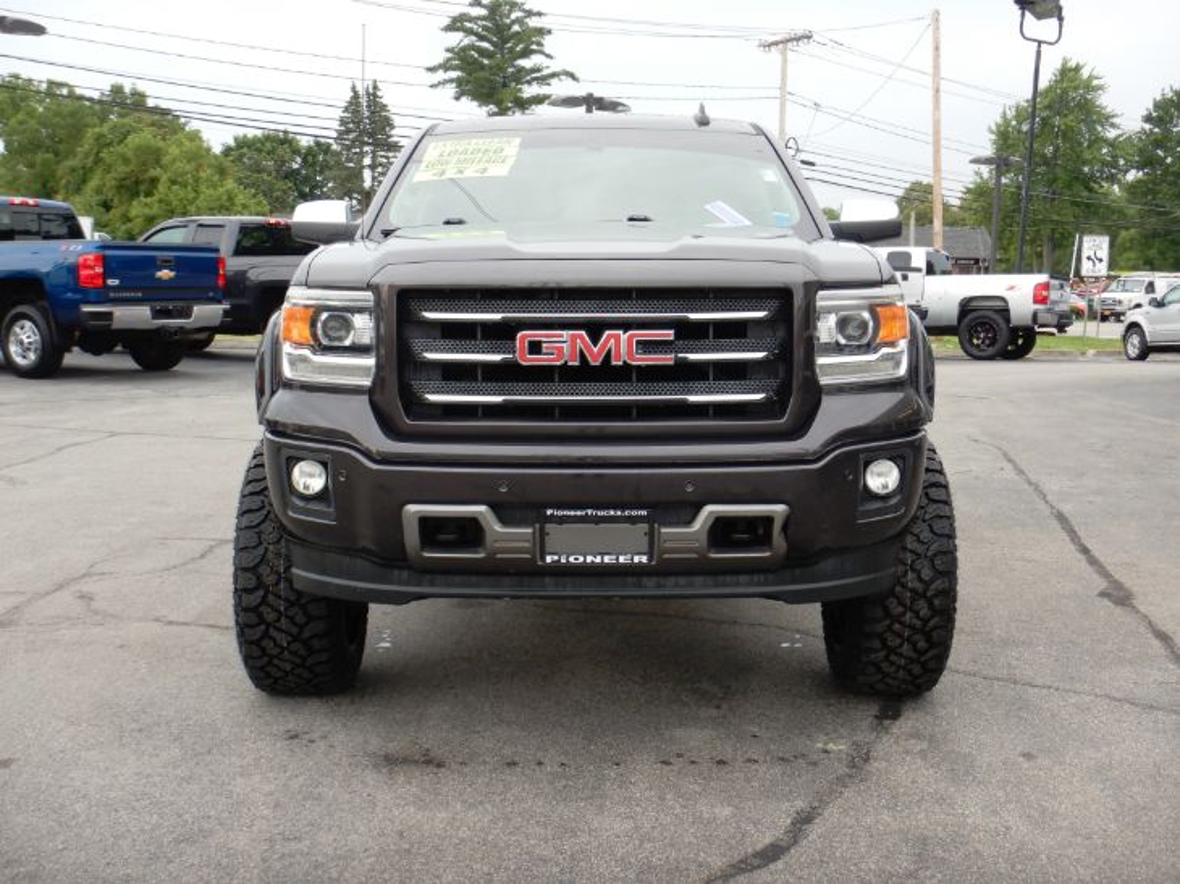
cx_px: 590
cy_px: 442
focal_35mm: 44
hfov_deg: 43.0
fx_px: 1499
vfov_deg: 32.9
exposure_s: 1/100
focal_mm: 7.8
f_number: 4.3
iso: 125
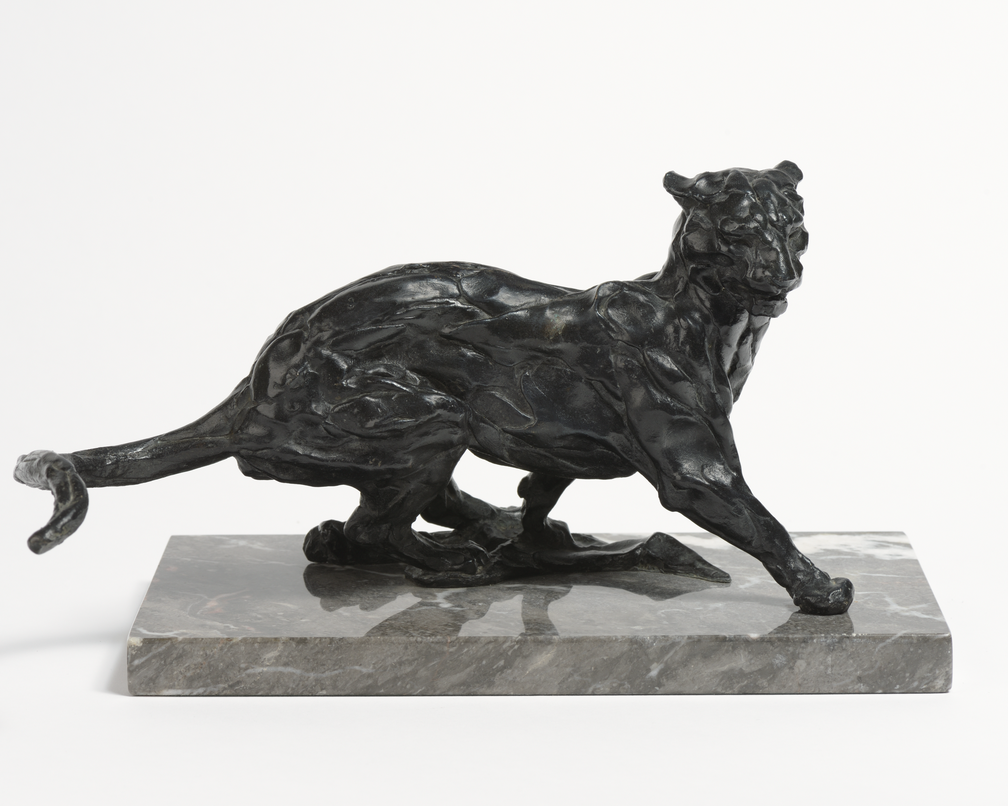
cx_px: 492
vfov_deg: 13.0
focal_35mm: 119
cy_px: 402
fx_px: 3550
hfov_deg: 16.2
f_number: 18
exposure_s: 1/125
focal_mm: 105
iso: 100
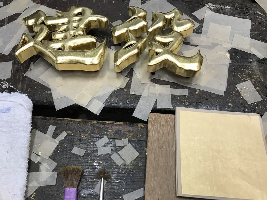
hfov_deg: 63.5
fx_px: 216
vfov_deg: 49.7
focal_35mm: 28
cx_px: 134
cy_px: 100
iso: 40
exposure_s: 1/30
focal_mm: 3.99
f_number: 1.8
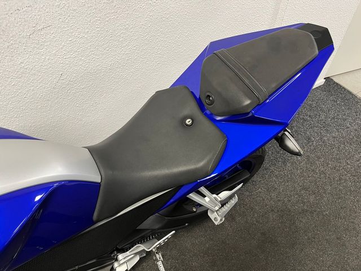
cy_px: 136
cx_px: 180
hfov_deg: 67.3
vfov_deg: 53.1
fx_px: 271
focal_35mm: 26
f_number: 1.6
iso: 125
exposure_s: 1/50
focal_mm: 5.1
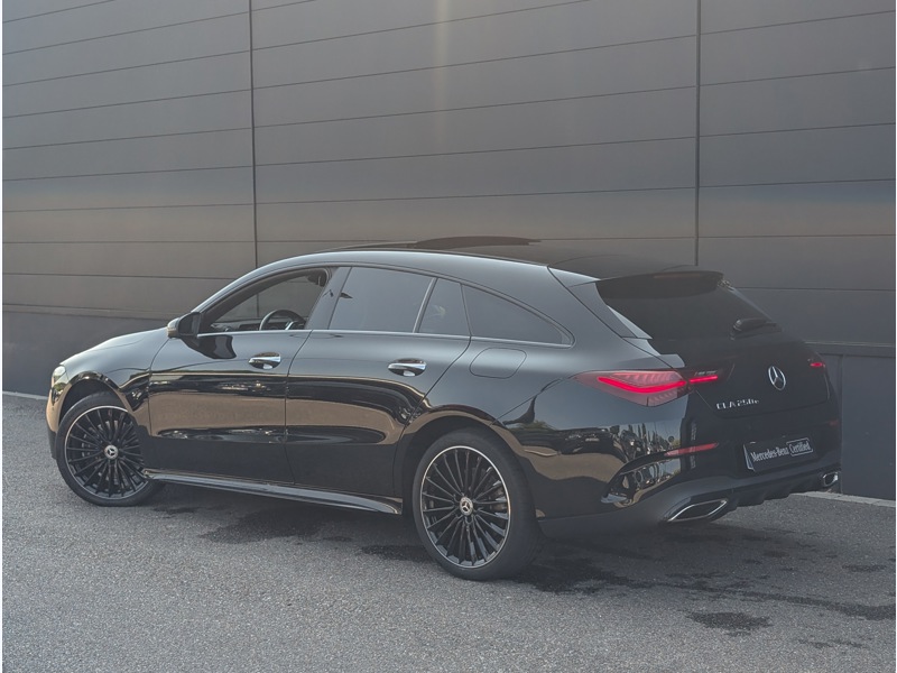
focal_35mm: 49
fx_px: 1270
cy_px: 336
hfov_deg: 38.9
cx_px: 448
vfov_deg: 29.7
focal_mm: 6.9
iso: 19
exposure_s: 1/328
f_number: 1.68
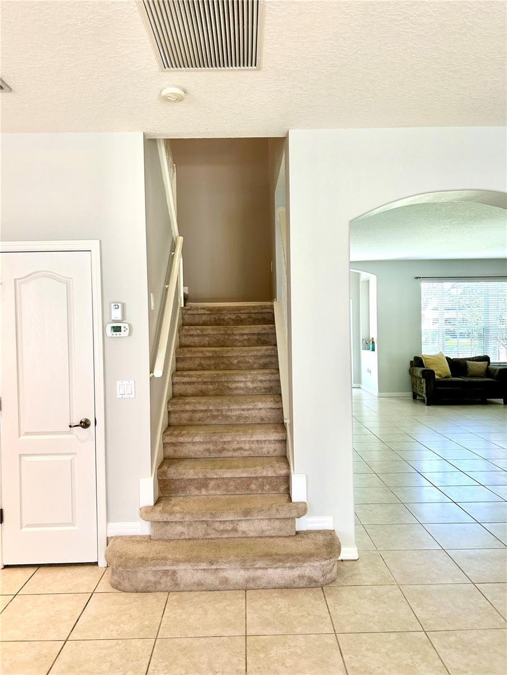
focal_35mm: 26
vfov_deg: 67.3
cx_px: 254
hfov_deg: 53.1
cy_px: 338
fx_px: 508
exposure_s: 1/120
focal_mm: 5.7
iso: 80
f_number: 1.5
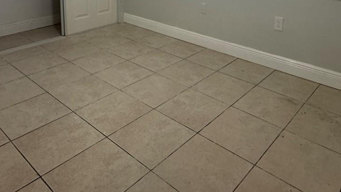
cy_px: -21
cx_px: 187
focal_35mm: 33
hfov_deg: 59.4
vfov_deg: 31.4
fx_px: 298
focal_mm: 2.22
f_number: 2.2
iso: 250
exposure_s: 1/120
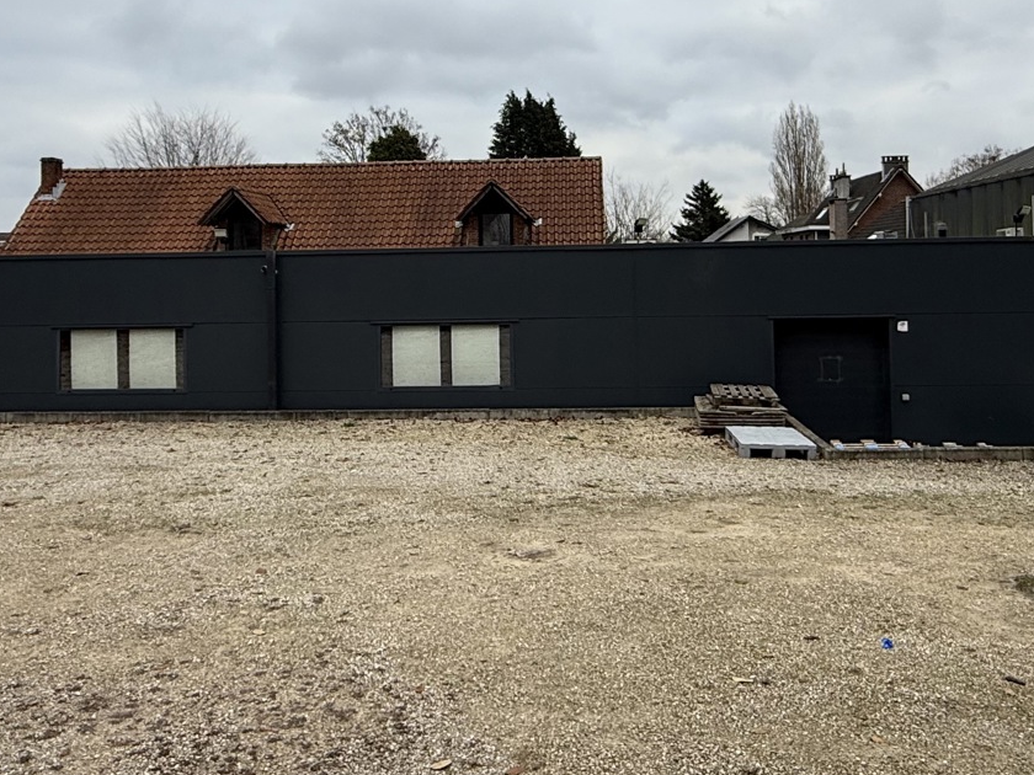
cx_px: 538
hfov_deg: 56.8
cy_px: 240
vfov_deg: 43.4
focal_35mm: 32
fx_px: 956
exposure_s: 1/273
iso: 50
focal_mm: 2.22
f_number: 2.2
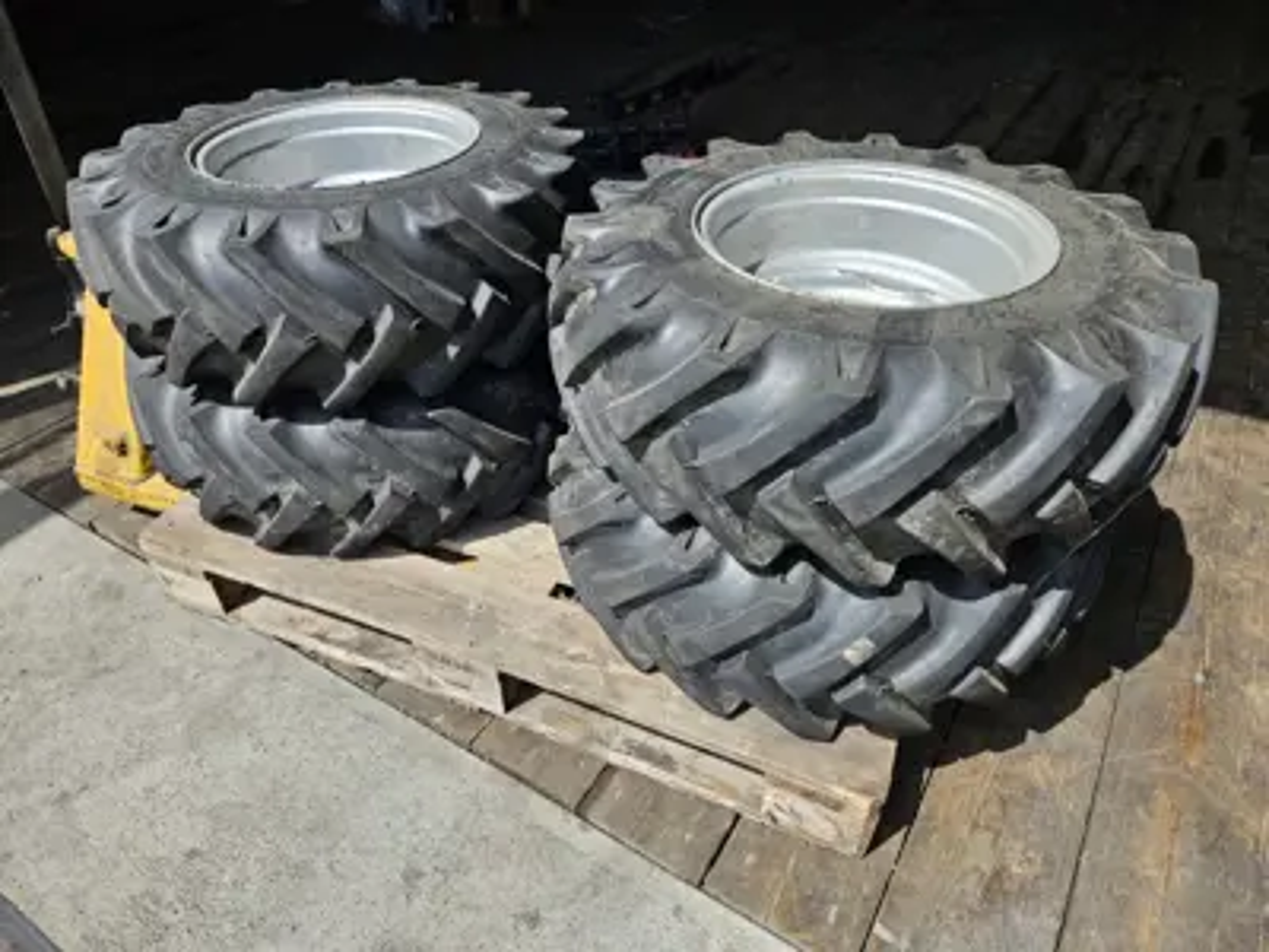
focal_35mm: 23
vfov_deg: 58.9
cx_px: 634
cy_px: 476
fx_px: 843
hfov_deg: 73.9
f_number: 1.8
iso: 25
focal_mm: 5.4
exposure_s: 1/934
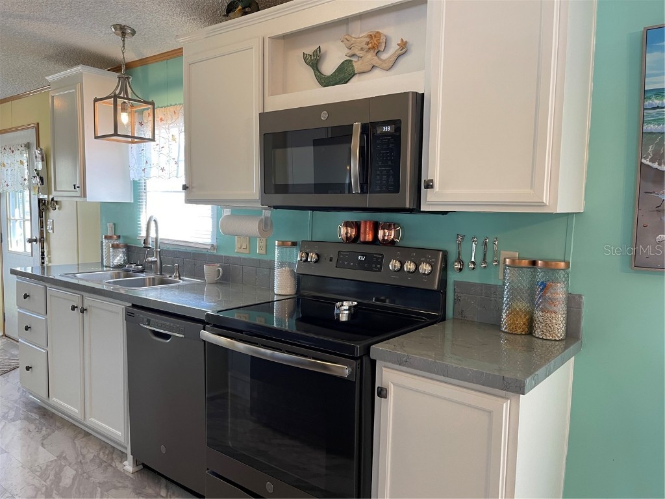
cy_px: 250
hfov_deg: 69.4
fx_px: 480
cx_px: 332
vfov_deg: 54.9
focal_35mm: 25
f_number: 1.6
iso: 100
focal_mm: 5.1
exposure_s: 1/60
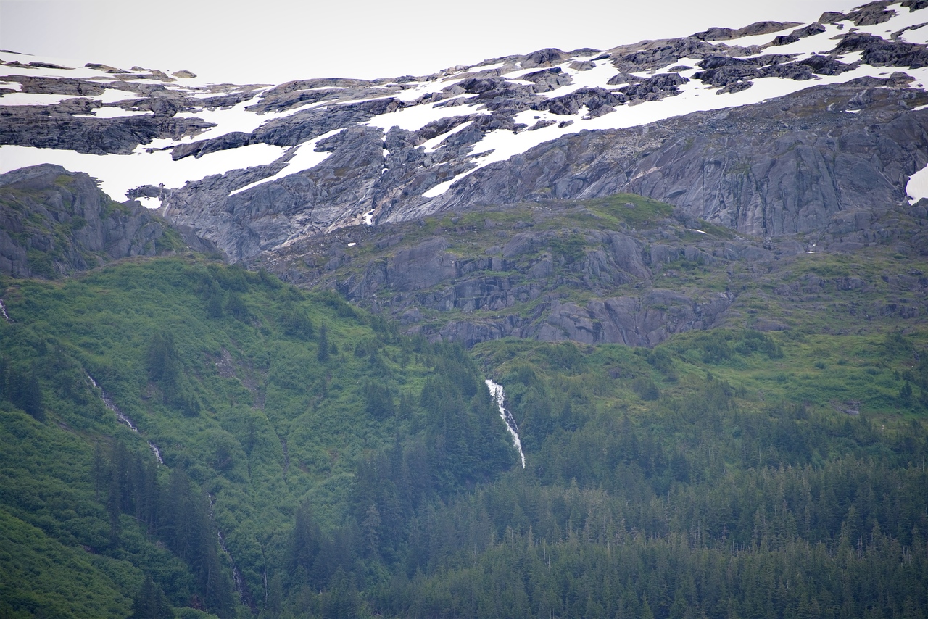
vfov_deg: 4.6
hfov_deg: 6.9
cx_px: 464
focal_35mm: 300
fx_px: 7735
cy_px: 310
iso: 640
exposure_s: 1/640
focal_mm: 300
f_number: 5.6
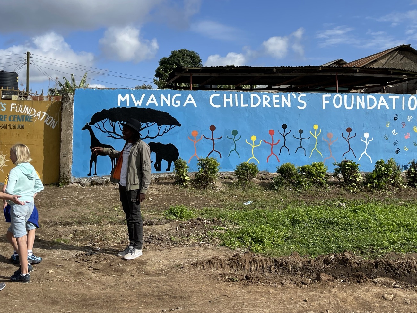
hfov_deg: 45.6
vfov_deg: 34.8
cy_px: 103
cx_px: 246
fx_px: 494
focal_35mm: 41
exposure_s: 1/4525
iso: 32
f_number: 1.6
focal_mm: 5.1
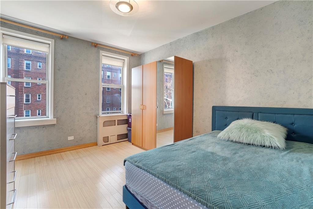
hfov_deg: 100.4
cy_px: 104
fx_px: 130
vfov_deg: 77.3
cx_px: 156
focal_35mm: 15
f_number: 9
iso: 800
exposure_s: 1/10
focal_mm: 10
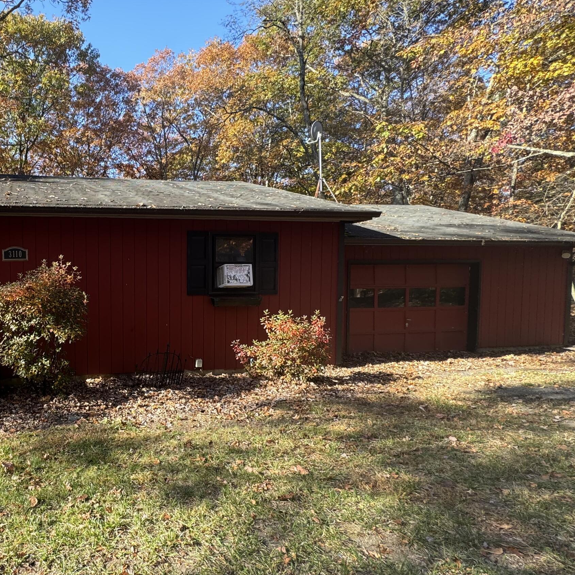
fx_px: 413
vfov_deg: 69.4
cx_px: 91
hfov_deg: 61.9
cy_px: 320
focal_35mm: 22
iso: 40
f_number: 2.2
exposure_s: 1/169
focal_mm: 2.22
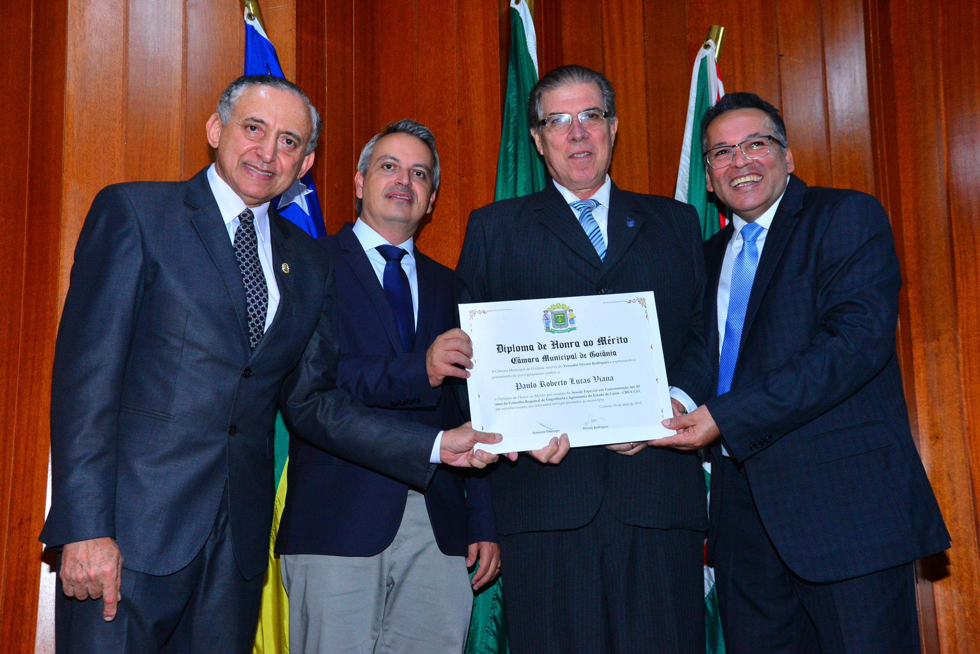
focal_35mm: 48
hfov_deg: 41.1
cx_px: 490
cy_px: 327
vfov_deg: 28.1
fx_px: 1307
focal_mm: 48
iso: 3200
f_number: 6.3
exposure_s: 1/125
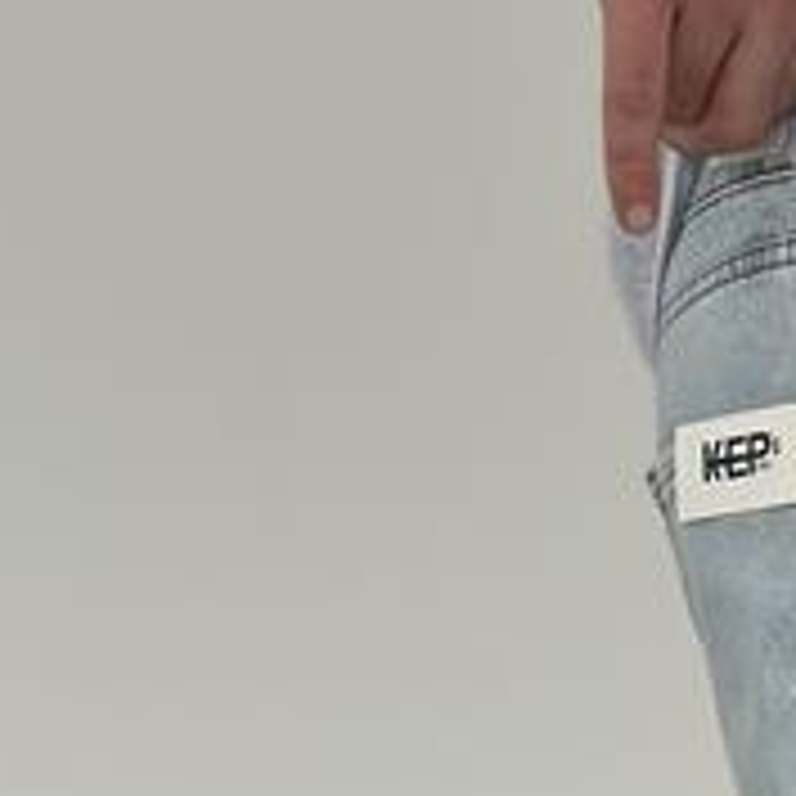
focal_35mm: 192
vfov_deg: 8.5
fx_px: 4995
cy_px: 1722
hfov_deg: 9.0
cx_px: 1030
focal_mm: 6.86
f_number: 1.78
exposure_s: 1/659
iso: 80
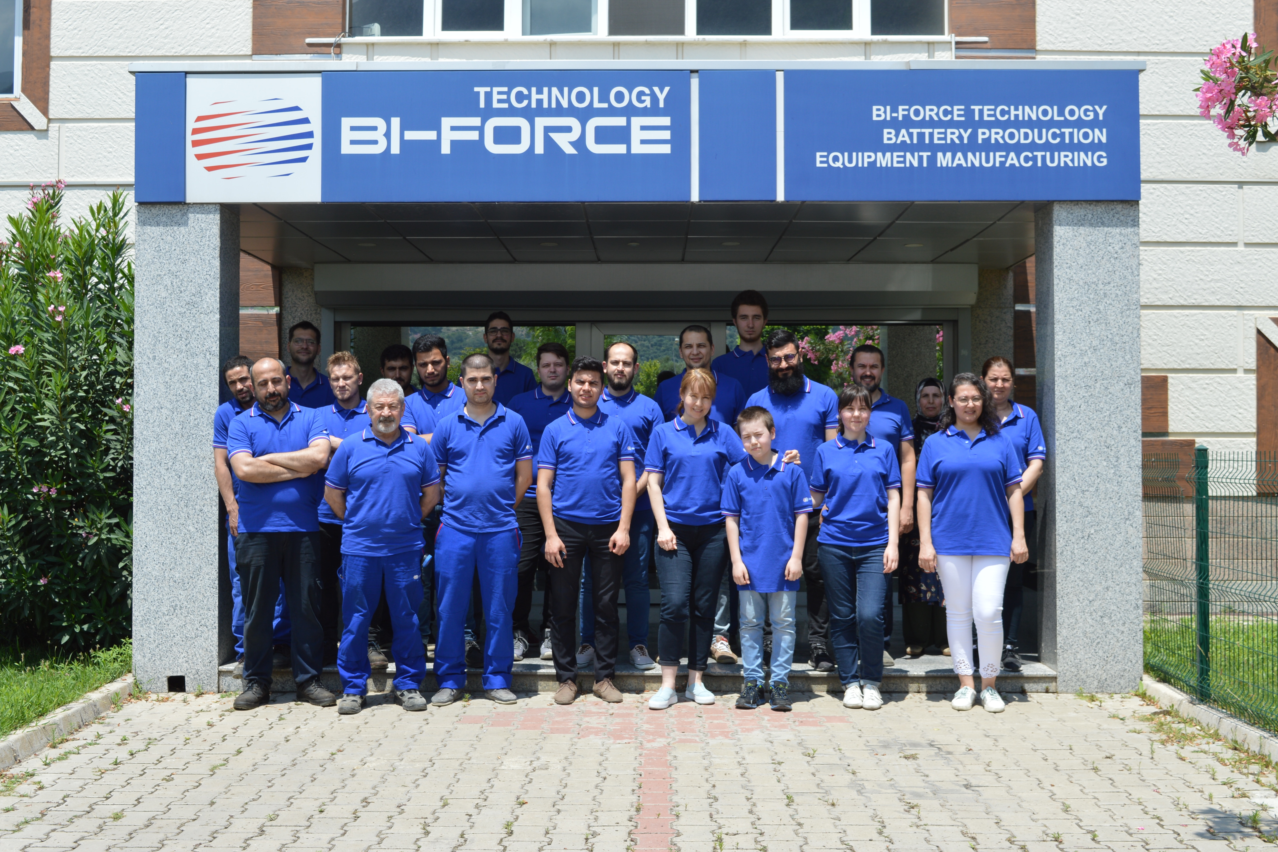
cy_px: 423
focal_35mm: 46
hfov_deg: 42.7
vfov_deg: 29.2
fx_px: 1633
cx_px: 637
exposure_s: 1/250
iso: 100
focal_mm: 30
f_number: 8
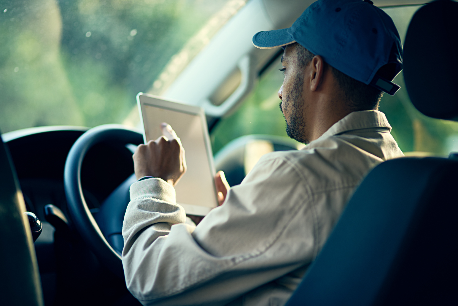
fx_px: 1081
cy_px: 153
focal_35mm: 85
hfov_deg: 23.9
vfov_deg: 16.1
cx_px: 229
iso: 200
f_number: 1.8
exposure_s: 1/200
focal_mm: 85
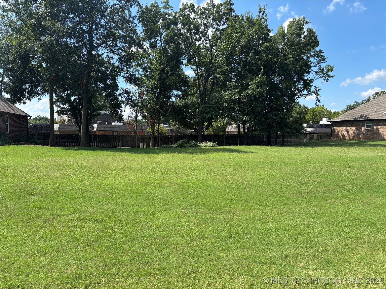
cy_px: 144
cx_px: 193
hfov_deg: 67.3
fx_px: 290
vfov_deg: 53.1
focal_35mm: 26
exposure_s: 1/2151
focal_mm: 5.96
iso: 50
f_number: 1.6
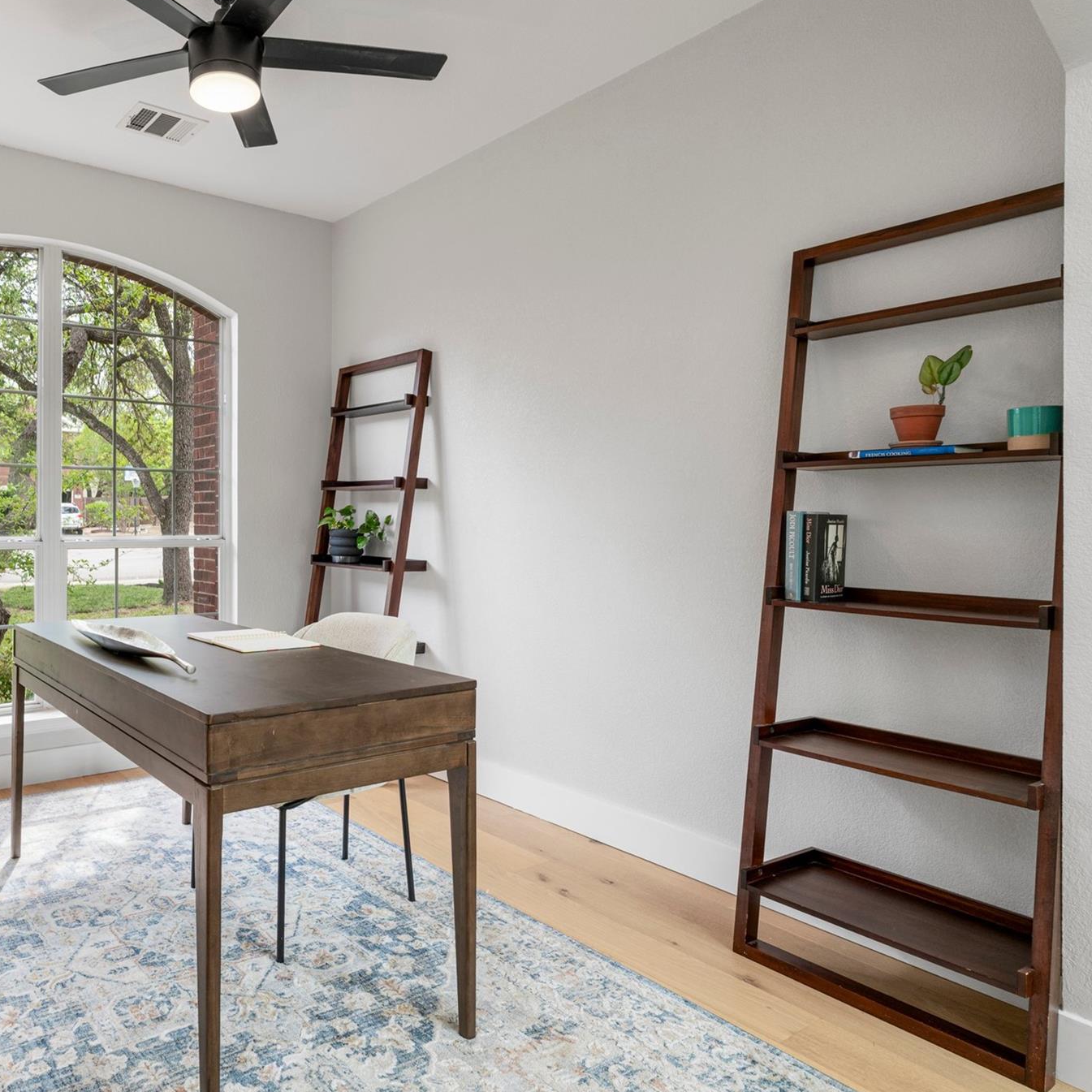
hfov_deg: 66.0
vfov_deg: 69.6
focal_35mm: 22
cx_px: 293
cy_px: 542
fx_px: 785
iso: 400
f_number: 8
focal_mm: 17
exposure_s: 1/25
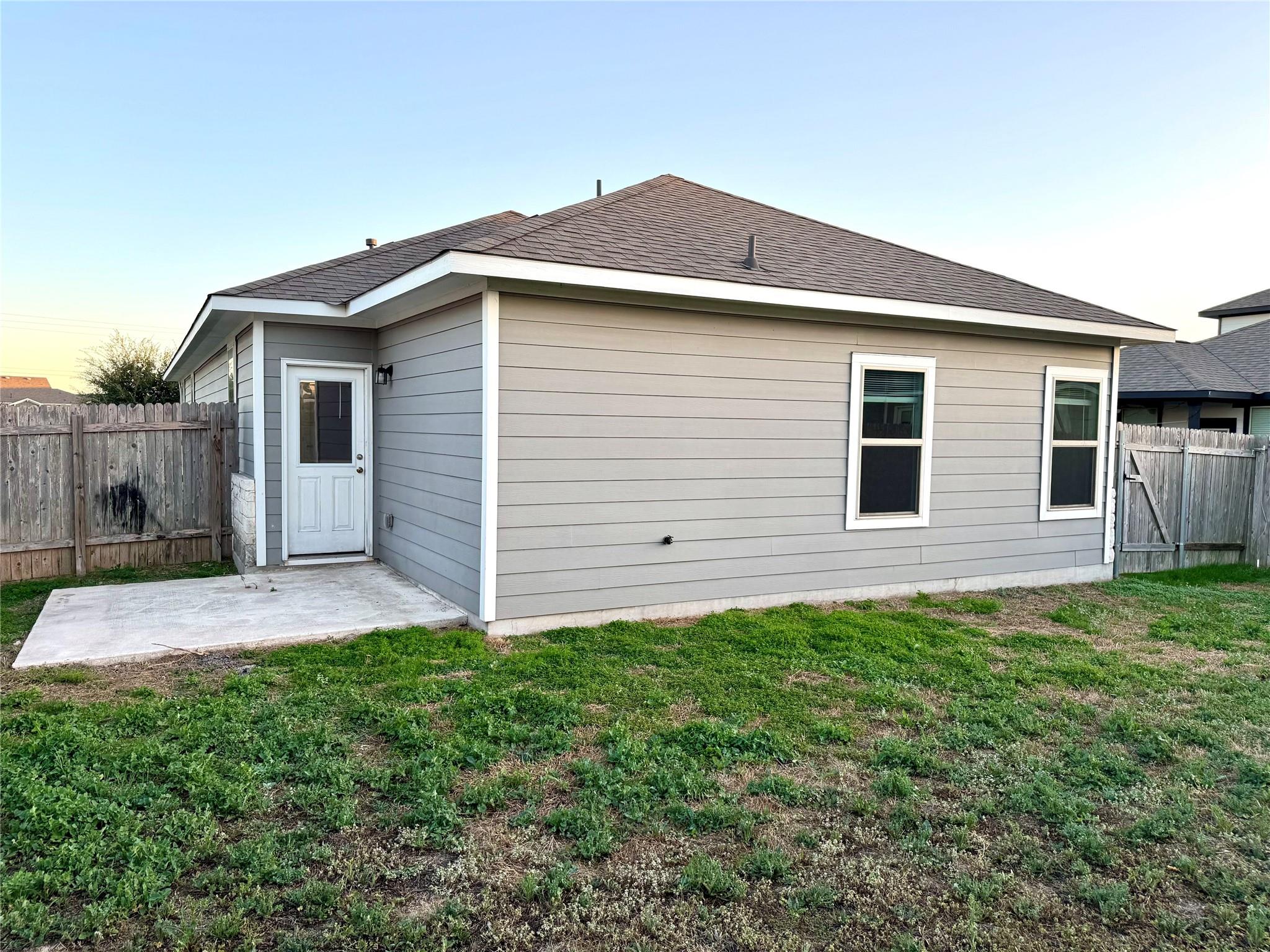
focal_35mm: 24
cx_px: 635
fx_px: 881
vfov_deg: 56.8
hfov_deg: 71.6
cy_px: 476
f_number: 1.78
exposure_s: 1/506
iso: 80
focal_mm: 6.76
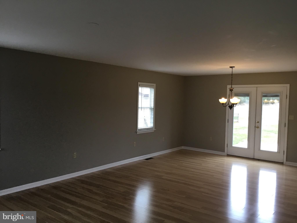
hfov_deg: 58.4
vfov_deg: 45.4
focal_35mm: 31
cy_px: 112
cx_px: 148
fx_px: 266
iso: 32
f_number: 2.4
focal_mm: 3.3
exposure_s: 1/30
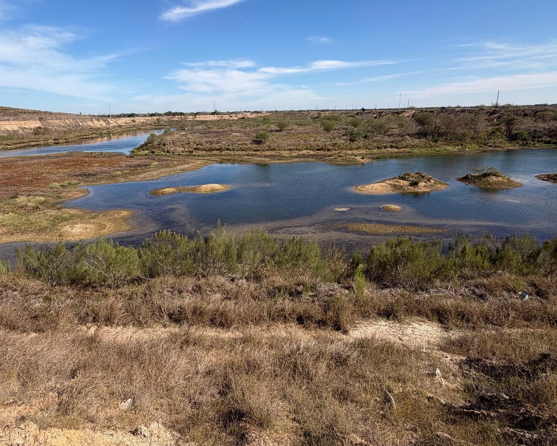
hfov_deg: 80.1
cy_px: 183
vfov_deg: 67.5
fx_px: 330
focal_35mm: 20
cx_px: 248
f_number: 2.2
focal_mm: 2.22
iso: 20
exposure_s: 1/820
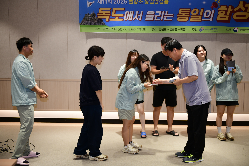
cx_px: 124
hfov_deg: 46.4
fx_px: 290
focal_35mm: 42
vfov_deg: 31.9
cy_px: 83
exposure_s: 1/250
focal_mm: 42
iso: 500
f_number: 2.8
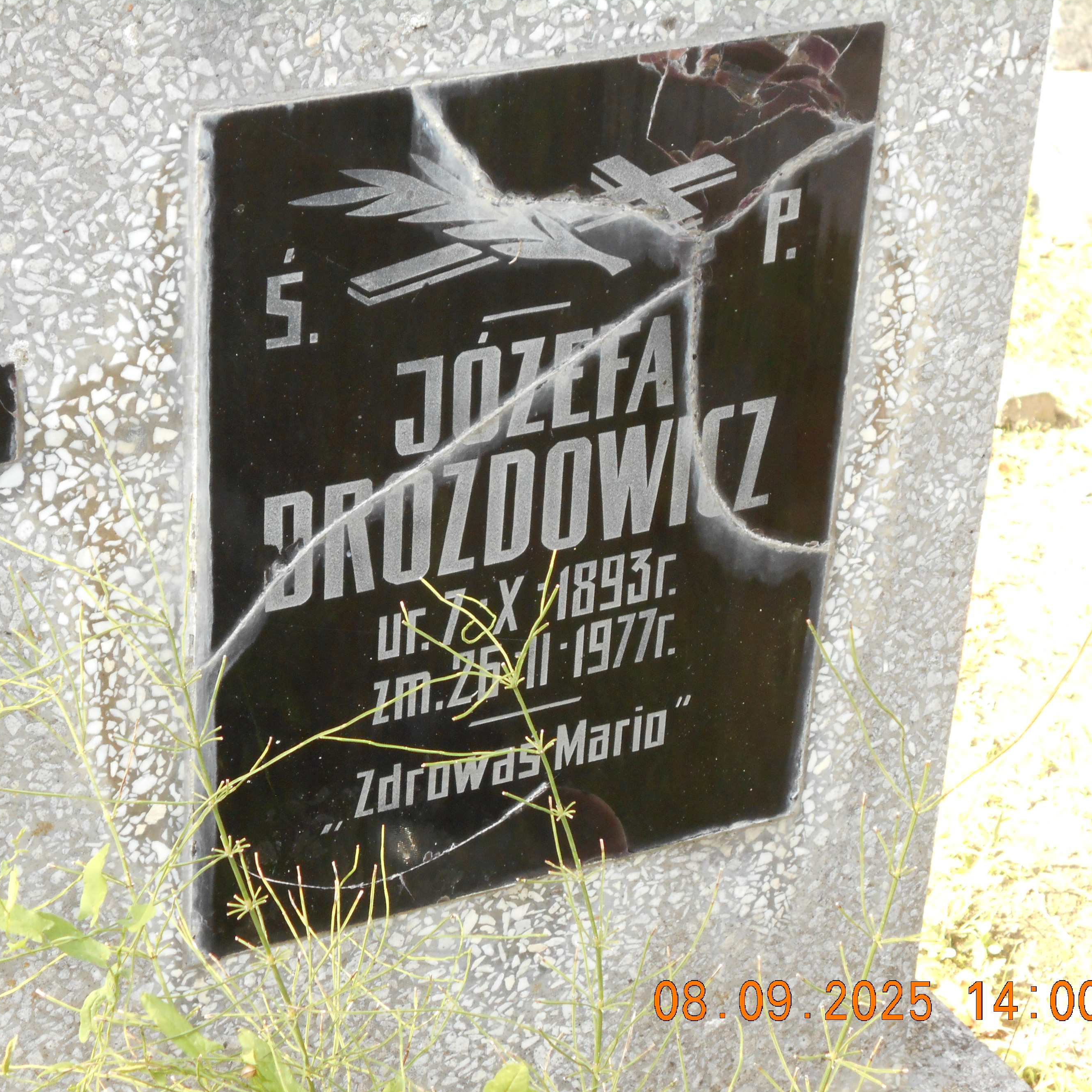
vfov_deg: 18.9
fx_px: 3284
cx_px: 410
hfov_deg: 18.9
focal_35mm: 92
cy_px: 555
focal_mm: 13.5
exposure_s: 1/60
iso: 200
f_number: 5.8
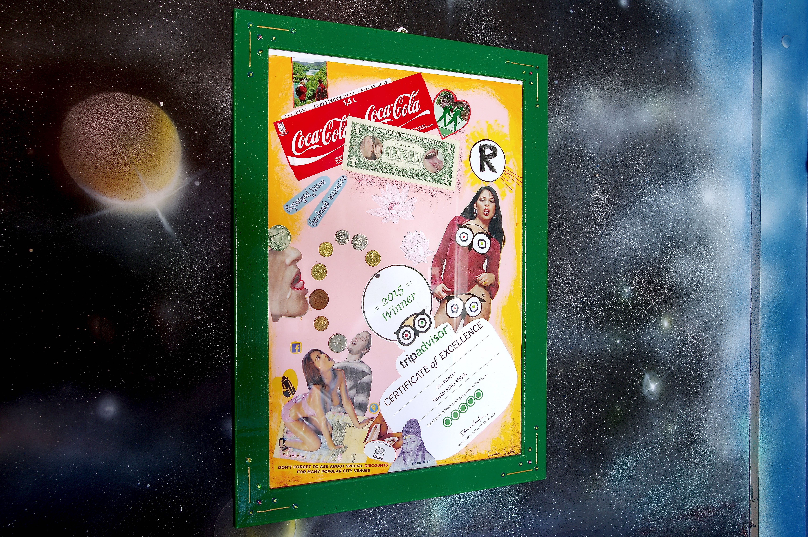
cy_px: 268
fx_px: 673
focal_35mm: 30
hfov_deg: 62.0
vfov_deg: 43.5
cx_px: 404
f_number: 5.6
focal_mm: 20
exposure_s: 1/3.33
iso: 100
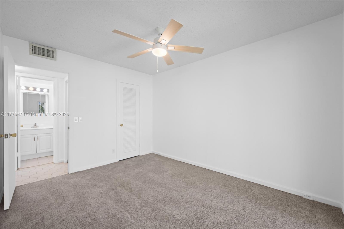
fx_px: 134
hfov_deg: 104.3
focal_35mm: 14
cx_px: 172
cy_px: 114
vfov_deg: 81.2
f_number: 8
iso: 100
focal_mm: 14
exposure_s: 1/2
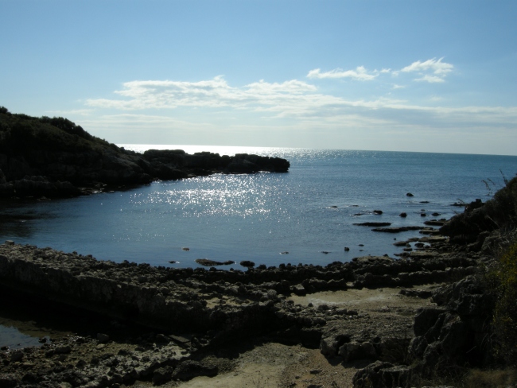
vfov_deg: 40.7
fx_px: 523
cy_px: 194
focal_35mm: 35
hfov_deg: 52.6
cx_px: 258
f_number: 7.6
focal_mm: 7.5
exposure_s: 1/394
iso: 64
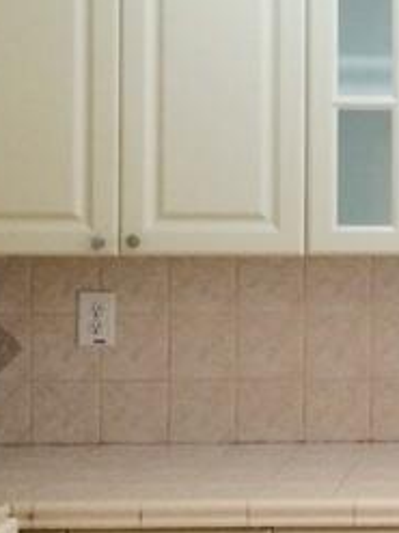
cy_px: 162
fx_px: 1769
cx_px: 680
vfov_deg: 17.1
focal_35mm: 115
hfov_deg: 12.0
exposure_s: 1/30
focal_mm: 4.15
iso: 160
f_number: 2.2
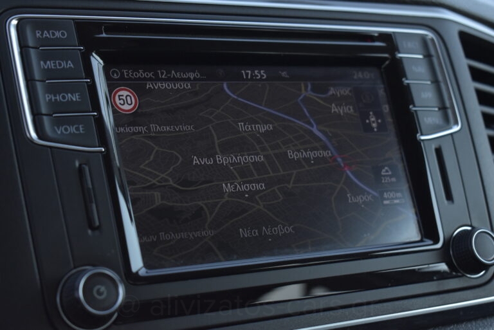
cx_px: 247
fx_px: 927
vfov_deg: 20.2
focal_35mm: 68
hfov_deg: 29.8
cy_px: 165
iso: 1600
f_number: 5
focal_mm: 45
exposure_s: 1/1250
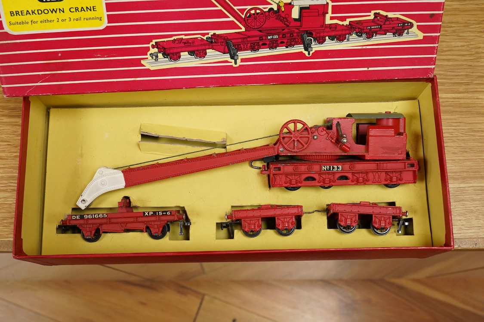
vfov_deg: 29.9
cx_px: 242
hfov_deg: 43.6
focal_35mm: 45
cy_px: 161
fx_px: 605
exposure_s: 1/80
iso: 2500
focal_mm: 30
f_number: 14
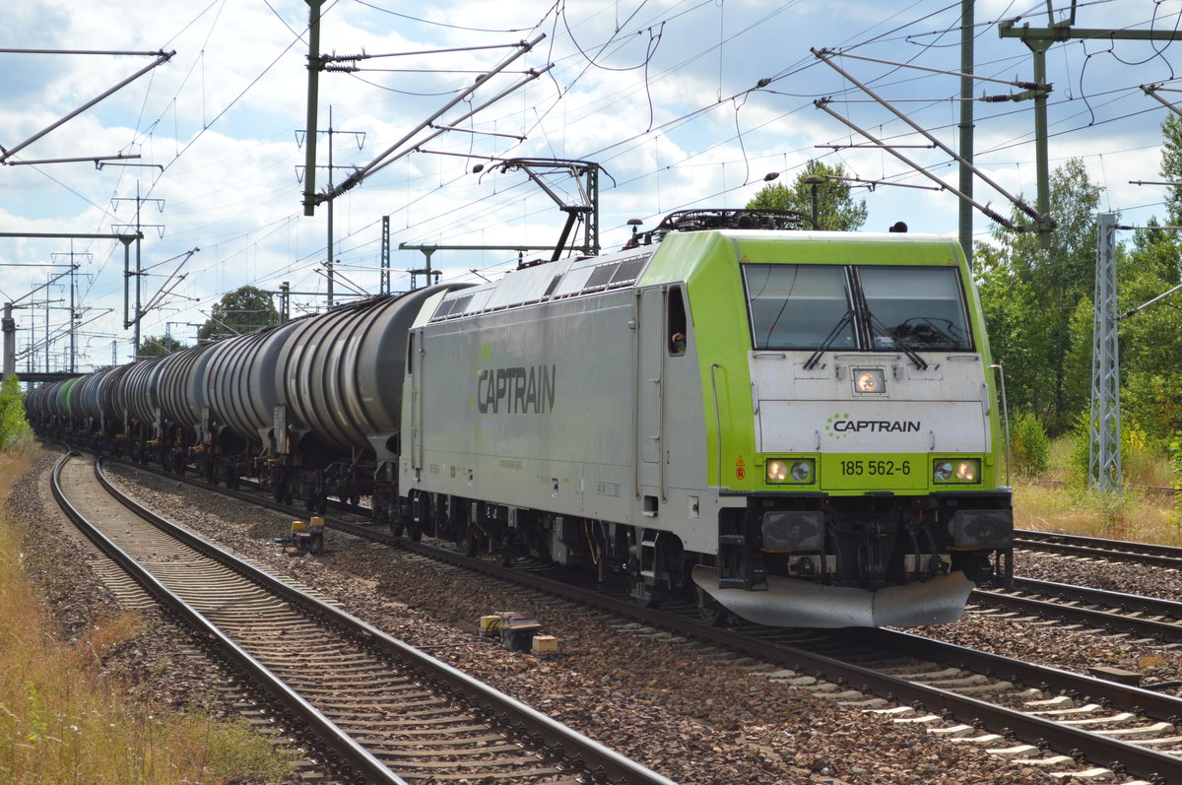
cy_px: 392
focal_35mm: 82
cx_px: 591
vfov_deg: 16.5
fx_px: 2705
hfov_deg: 24.6
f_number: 6.3
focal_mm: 55
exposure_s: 1/1600
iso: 400
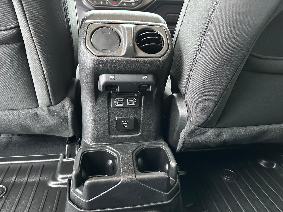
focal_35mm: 24
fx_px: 196
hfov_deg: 71.6
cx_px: 142
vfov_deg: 56.8
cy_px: 106
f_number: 1.78
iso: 1000
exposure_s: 1/40
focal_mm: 6.86
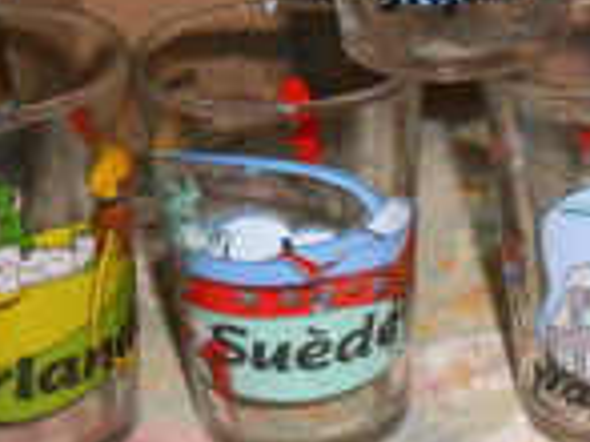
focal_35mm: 98
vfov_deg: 15.1
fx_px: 1669
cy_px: 213
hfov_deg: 19.2
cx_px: 662
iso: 320
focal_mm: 5.3
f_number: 11.9
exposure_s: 1/25
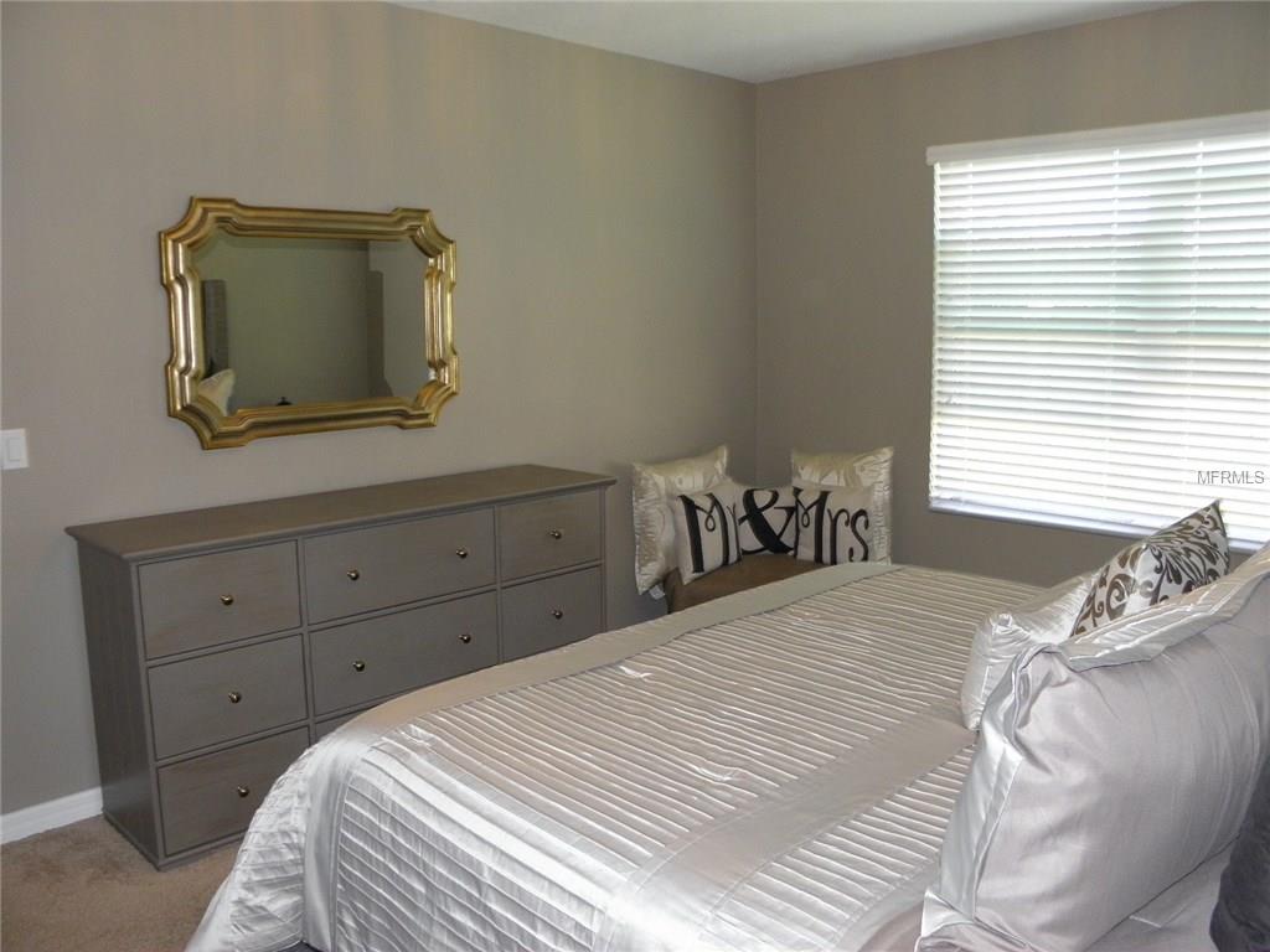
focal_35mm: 28
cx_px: 635
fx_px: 1027
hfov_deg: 63.4
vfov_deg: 49.7
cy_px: 476
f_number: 3.5
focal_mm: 5
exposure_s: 1/30
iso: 160
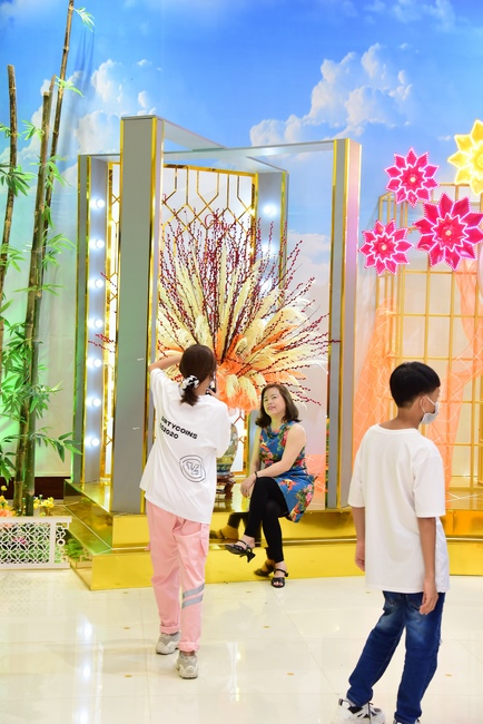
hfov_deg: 26.0
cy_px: 362
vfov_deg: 38.2
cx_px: 242
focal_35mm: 52
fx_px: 1045
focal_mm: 52
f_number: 5.6
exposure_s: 1/50
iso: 2000
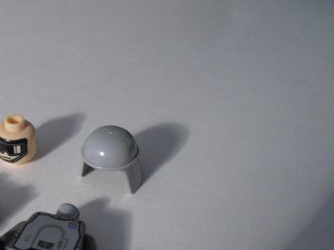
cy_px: 183
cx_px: 28
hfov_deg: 27.8
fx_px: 646
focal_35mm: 67
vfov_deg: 21.8
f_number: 3.1
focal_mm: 6.3
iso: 400
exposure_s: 1/60
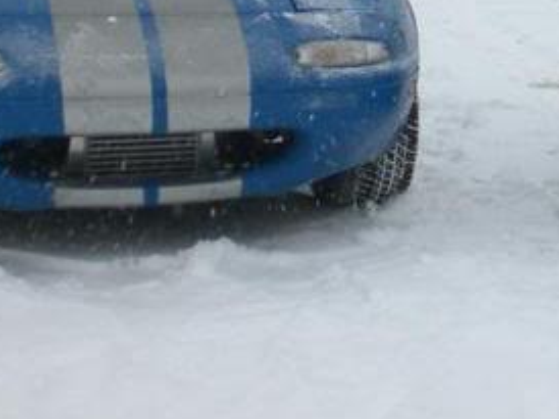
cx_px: 572
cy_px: -27
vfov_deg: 13.1
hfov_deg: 17.3
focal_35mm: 111
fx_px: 1791
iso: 50
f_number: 3.1
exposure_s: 1/250
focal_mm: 6.3
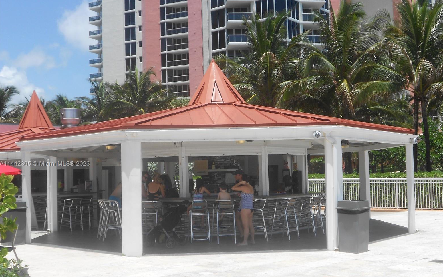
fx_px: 567
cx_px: 227
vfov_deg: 27.4
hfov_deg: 42.6
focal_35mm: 47
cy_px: 164
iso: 80
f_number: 4.2
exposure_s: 1/800
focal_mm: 7.7
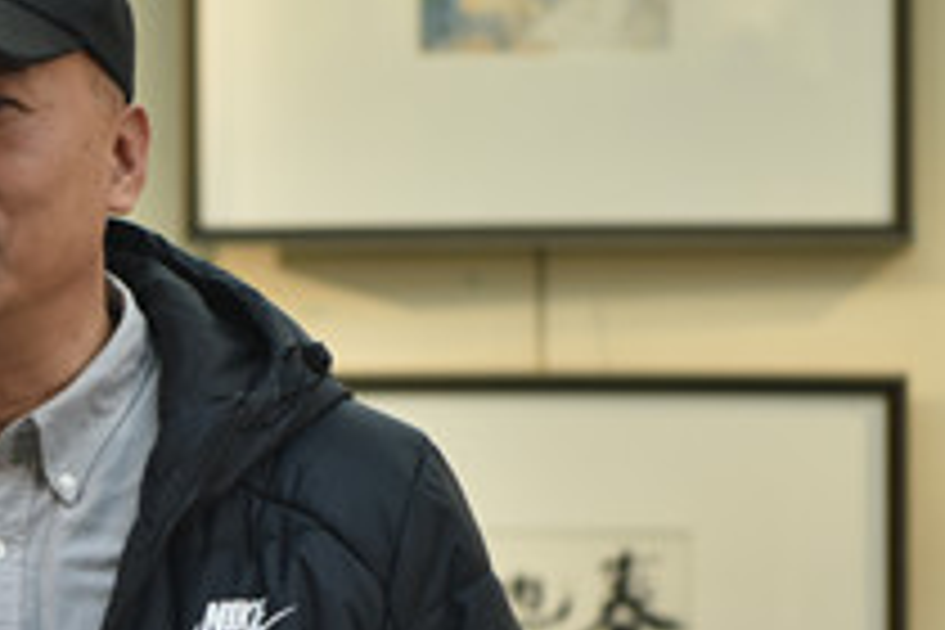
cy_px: 392
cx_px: 108
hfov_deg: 10.2
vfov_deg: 6.9
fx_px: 5250
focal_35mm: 200
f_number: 2.8
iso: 400
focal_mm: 70
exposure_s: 1/200
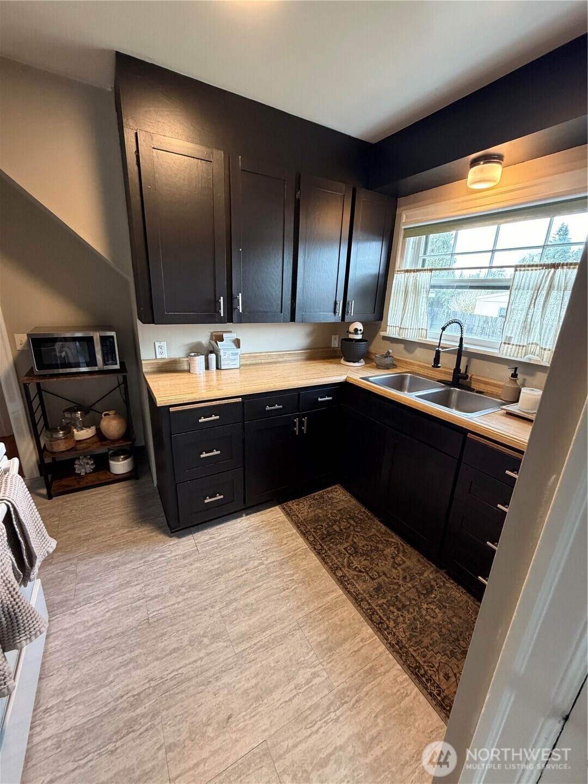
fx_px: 317
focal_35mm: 14
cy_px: 392
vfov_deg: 102.1
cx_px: 294
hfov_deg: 85.7
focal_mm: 2.22
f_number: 2.2
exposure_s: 1/60
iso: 400
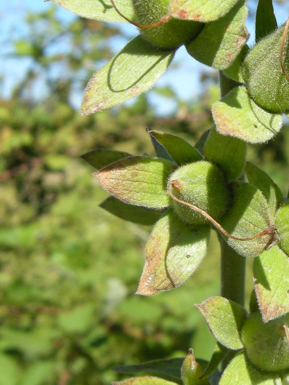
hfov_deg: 15.7
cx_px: 275
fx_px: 1035
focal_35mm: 93
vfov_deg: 21.1
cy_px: 181
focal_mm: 7.5
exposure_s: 1/176
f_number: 5.4
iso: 64
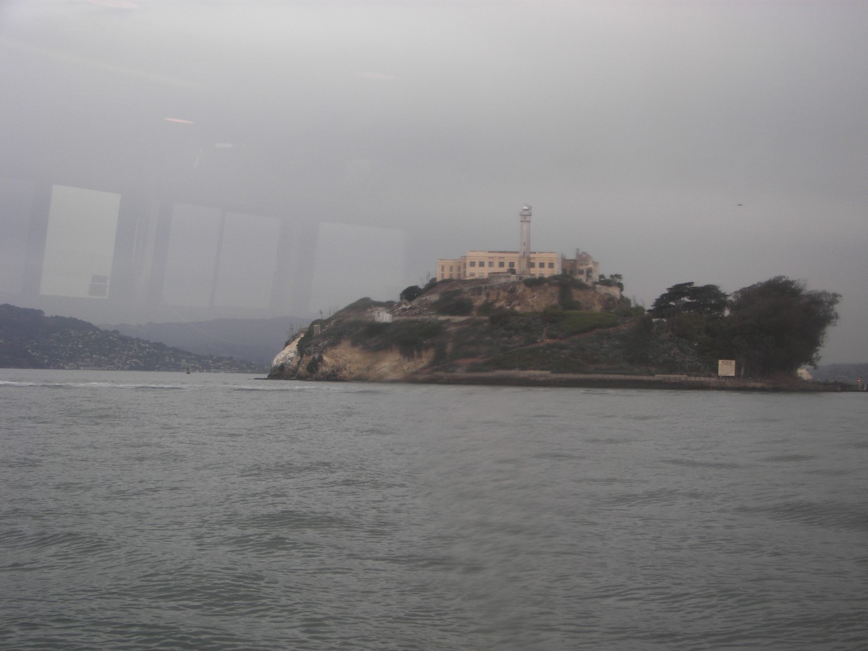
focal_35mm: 58
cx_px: 434
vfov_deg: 25.2
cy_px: 326
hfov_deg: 33.2
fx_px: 1454
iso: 64
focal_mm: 9.6
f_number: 2.8
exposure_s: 1/200
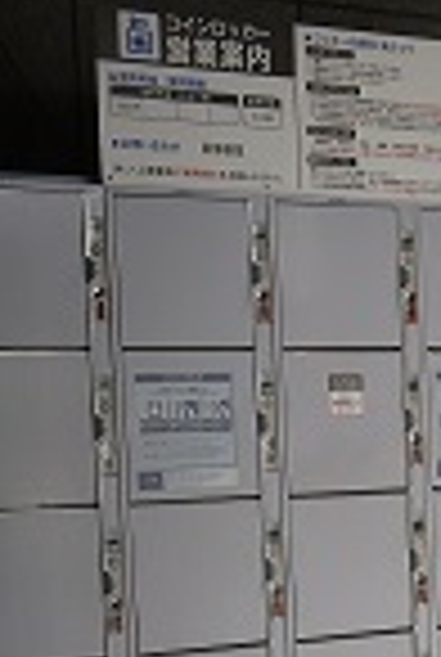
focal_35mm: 108
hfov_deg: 12.7
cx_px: 382
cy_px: 644
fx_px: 1975
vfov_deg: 18.4
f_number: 4.1
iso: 200
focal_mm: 19
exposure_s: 1/60
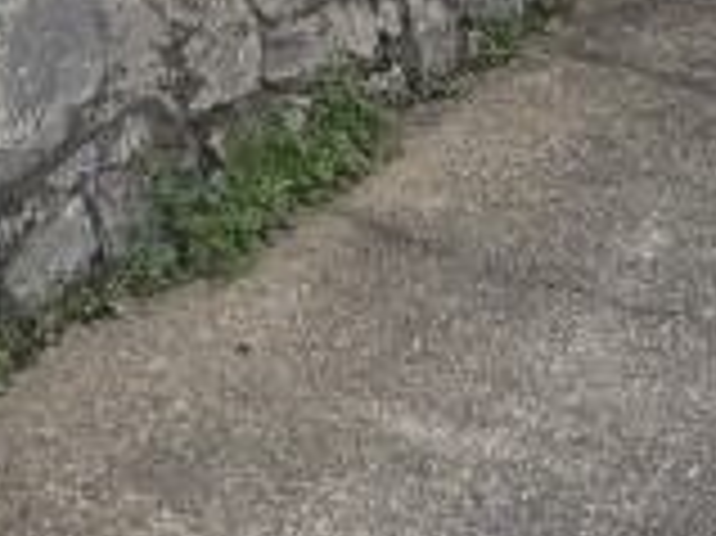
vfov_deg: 12.6
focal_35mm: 90
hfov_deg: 20.8
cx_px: -63
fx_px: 1860
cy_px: -761
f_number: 2.2
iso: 40
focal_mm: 2.22
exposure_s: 1/631
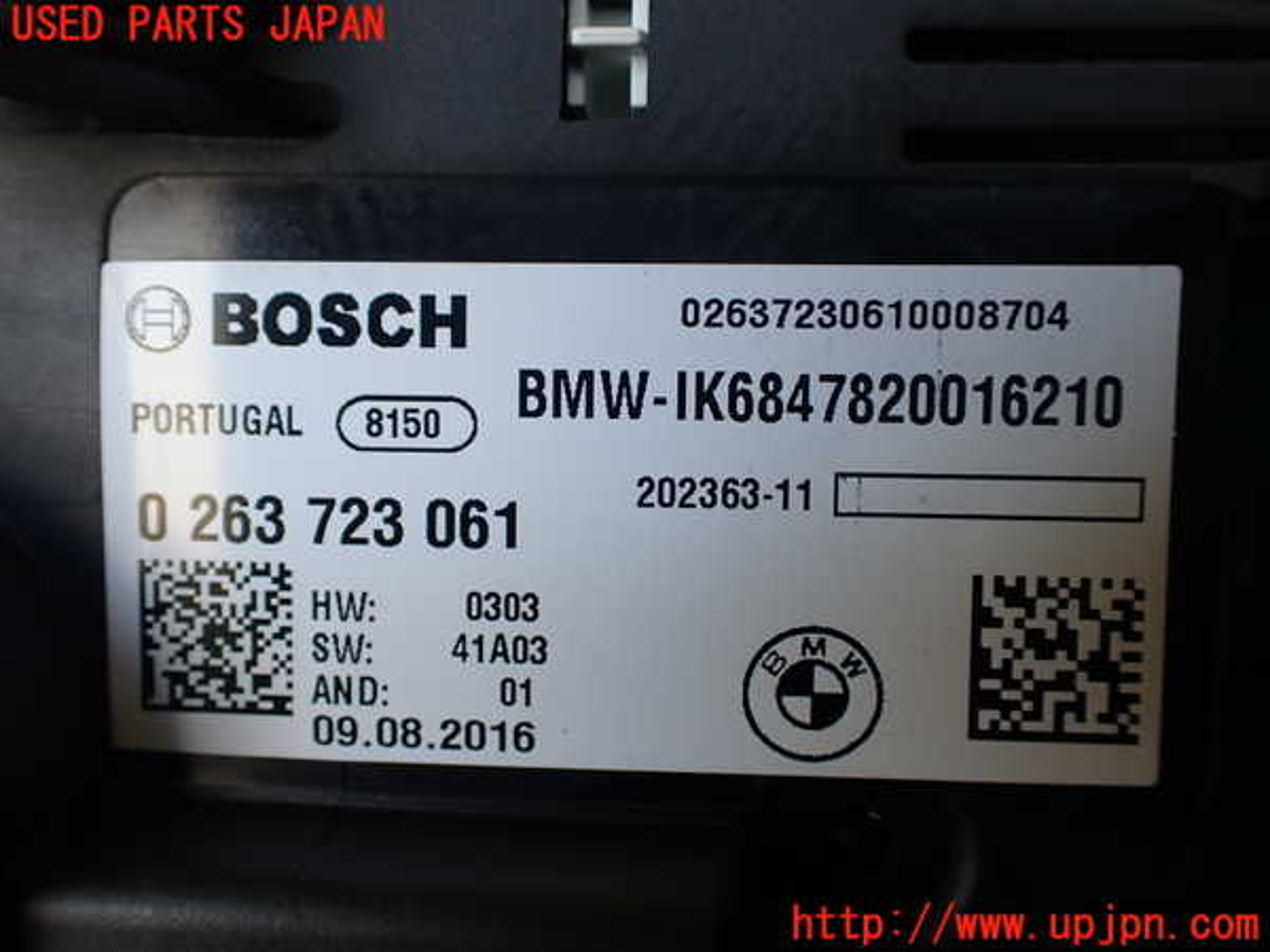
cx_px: 635
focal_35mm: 30
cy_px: 476
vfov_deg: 46.8
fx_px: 1101
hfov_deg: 60.0
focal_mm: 5.4
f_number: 2.3
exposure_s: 1/125
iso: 100
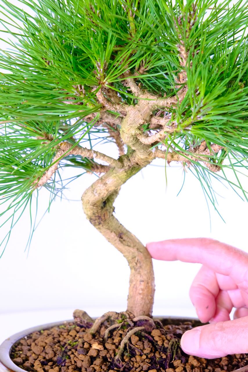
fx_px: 1239
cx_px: 124
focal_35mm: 120
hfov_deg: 11.4
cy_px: 186
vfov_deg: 17.1
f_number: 7.1
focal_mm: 80
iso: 3200
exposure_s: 1/30
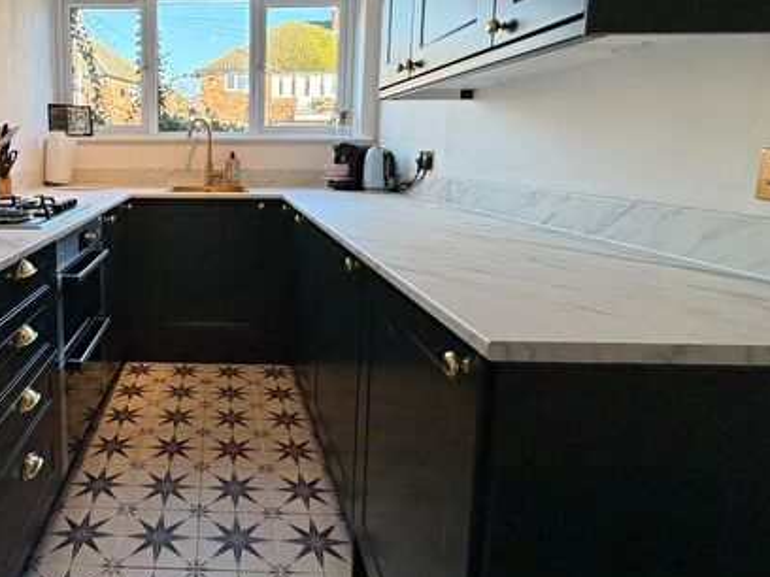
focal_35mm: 24
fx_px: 534
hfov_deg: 67.4
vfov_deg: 56.2
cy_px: 222
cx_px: 200
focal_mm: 2.22
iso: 200
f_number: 2.2
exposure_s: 1/100
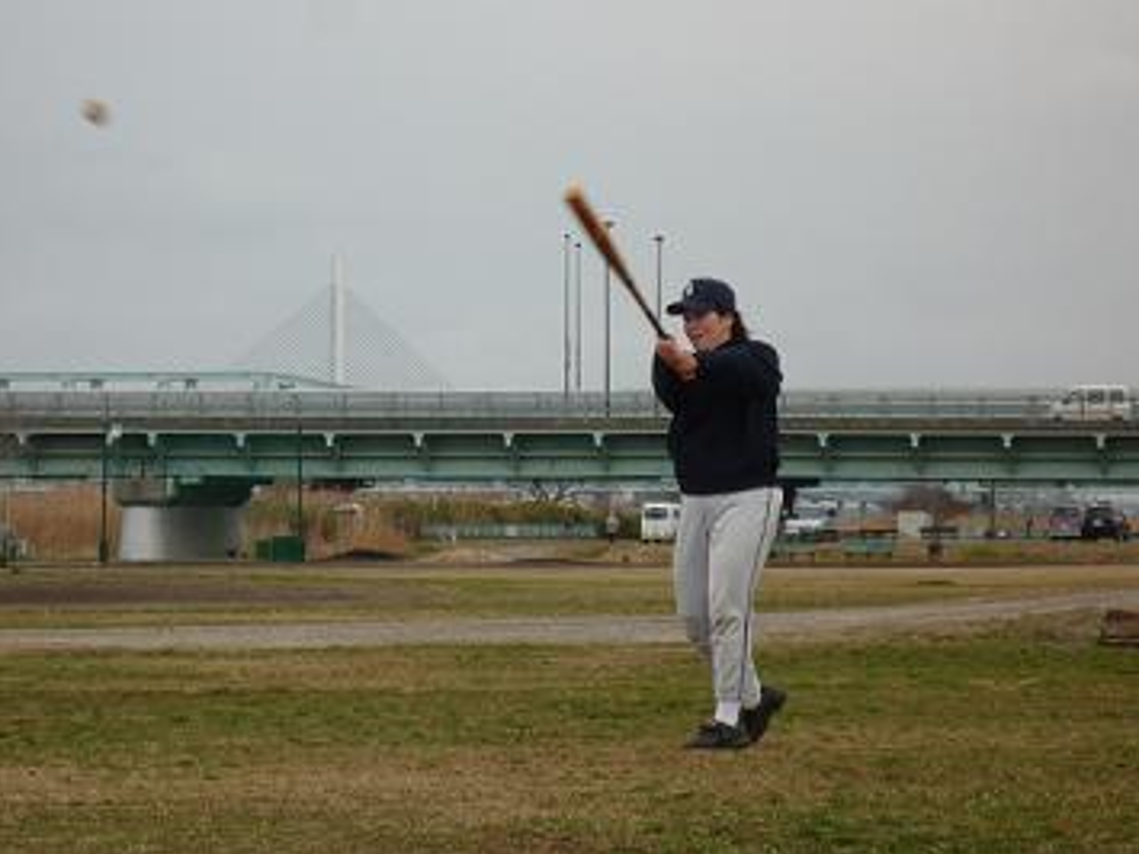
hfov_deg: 10.9
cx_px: 570
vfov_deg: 8.2
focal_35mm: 182
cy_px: 429
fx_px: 5986
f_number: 5.9
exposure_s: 1/160
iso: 100
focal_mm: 22
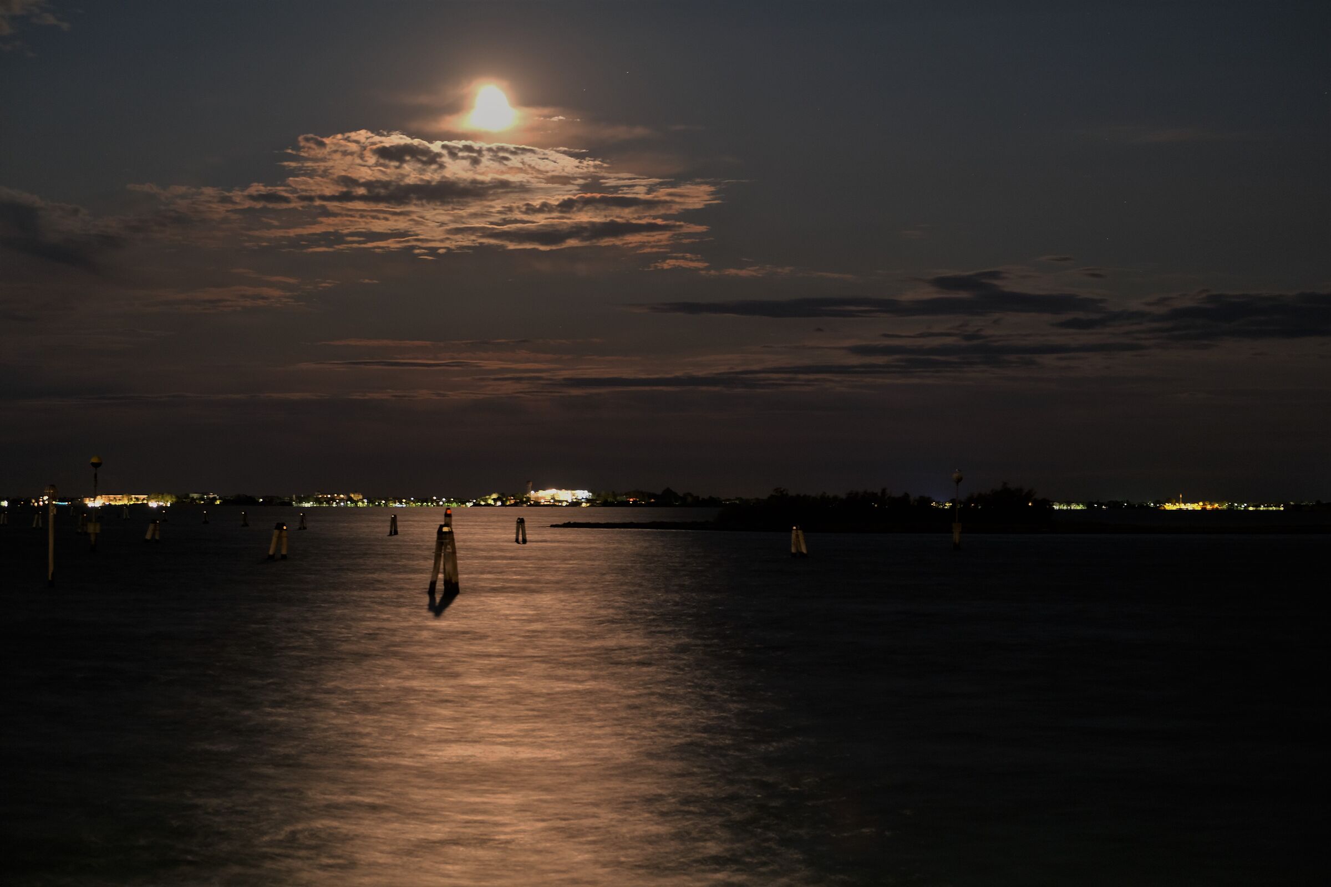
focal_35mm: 75
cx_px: 666
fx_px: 2773
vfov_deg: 18.2
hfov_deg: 27.0
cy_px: 444
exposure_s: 7
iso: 800
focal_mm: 50
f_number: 3.2
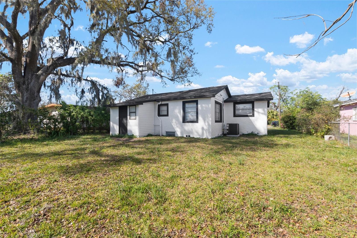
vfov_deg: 77.3
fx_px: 149
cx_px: 178
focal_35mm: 15
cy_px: 119
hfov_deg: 100.4
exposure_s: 1/50
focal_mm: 10
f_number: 7.1
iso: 100
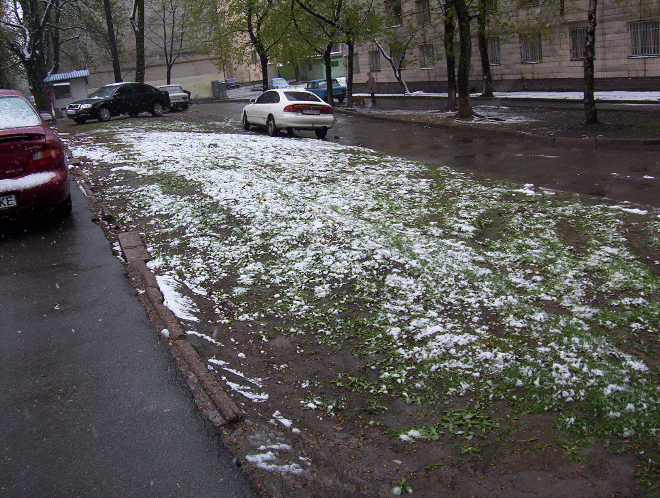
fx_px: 822
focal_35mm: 43
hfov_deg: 43.8
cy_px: 249
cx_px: 330
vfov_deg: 33.7
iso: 100
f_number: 2.73
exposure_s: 1/330
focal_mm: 5.77
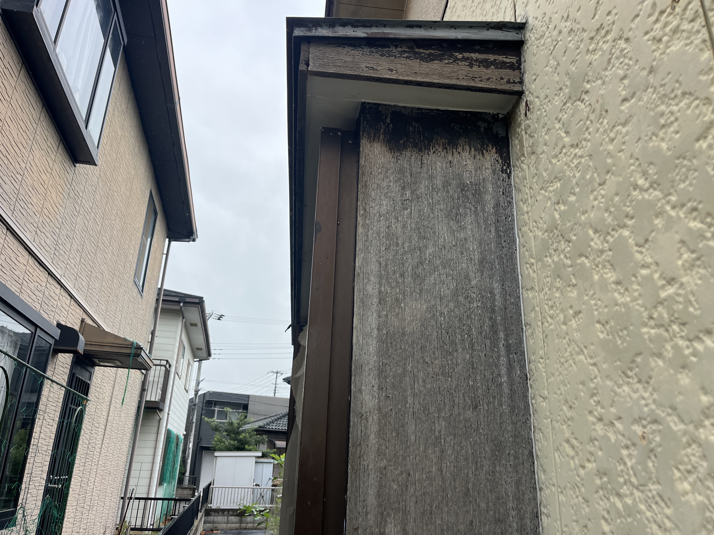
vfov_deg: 53.1
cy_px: 268
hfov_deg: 67.3
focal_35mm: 26
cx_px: 357
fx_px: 536
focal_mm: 5.1
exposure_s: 1/2571
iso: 50
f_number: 1.6
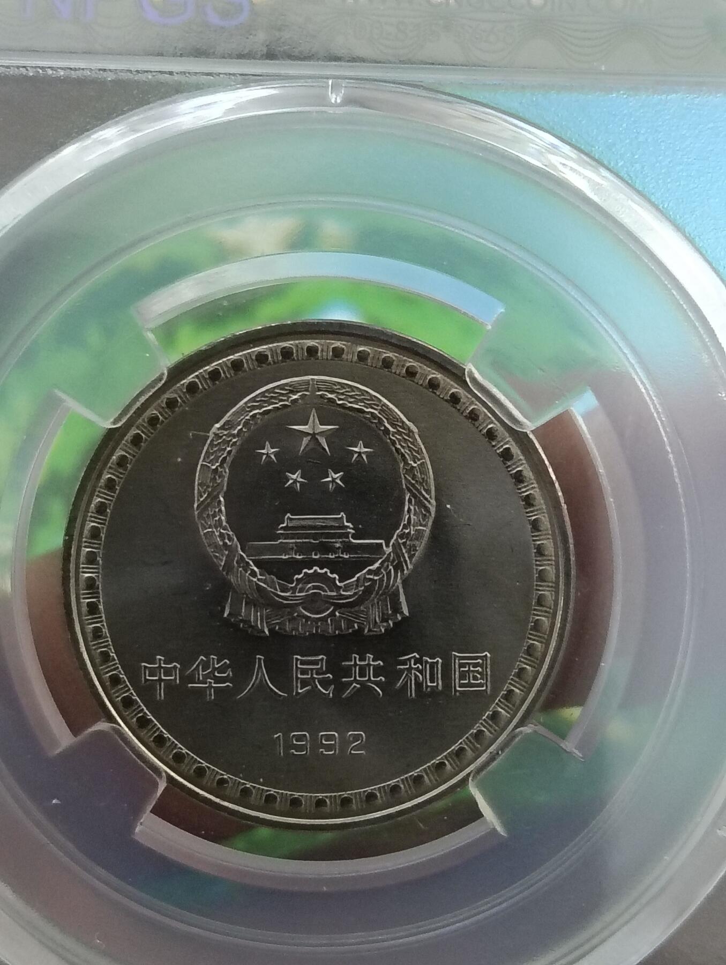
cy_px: 482
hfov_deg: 26.2
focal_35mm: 56
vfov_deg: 34.3
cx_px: 363
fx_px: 1562
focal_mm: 3.98
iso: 800
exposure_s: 1/33.3
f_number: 1.8
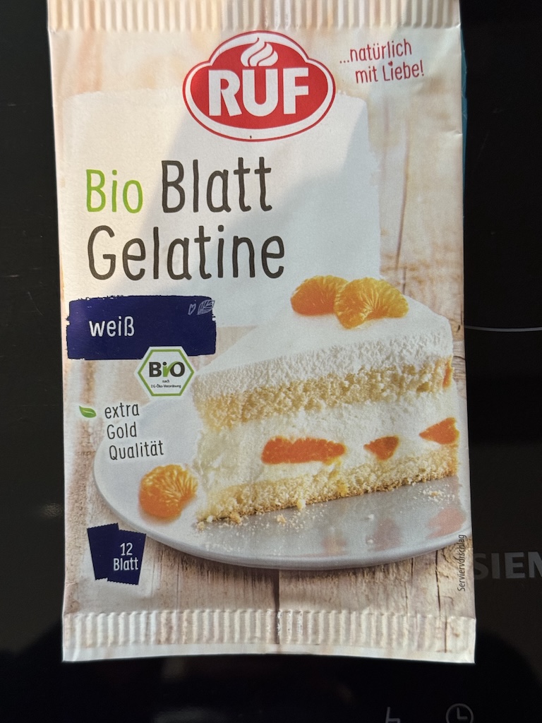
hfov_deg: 30.3
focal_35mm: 48
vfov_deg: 39.7
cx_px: 271
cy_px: 362
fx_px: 1002
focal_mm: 6.76
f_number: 1.78
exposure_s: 1/60
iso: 250
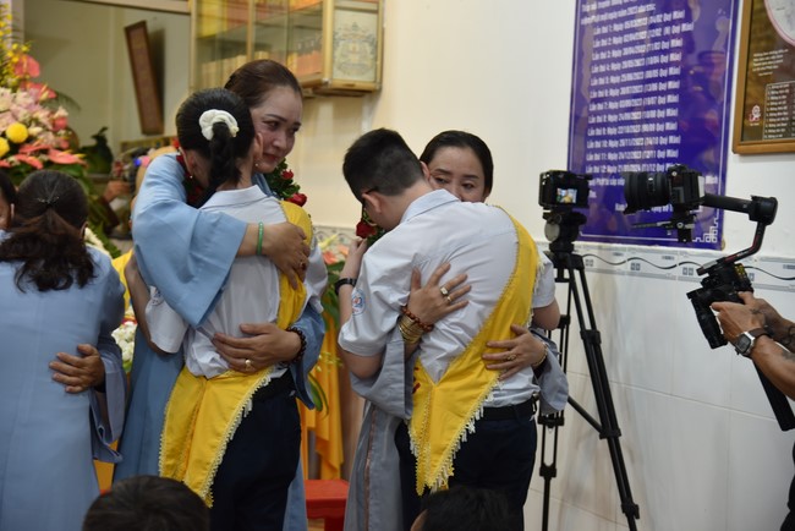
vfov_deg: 20.6
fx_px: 1458
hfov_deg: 30.5
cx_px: 398
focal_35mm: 66
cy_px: 266
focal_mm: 66
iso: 900
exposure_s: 1/125
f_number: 4
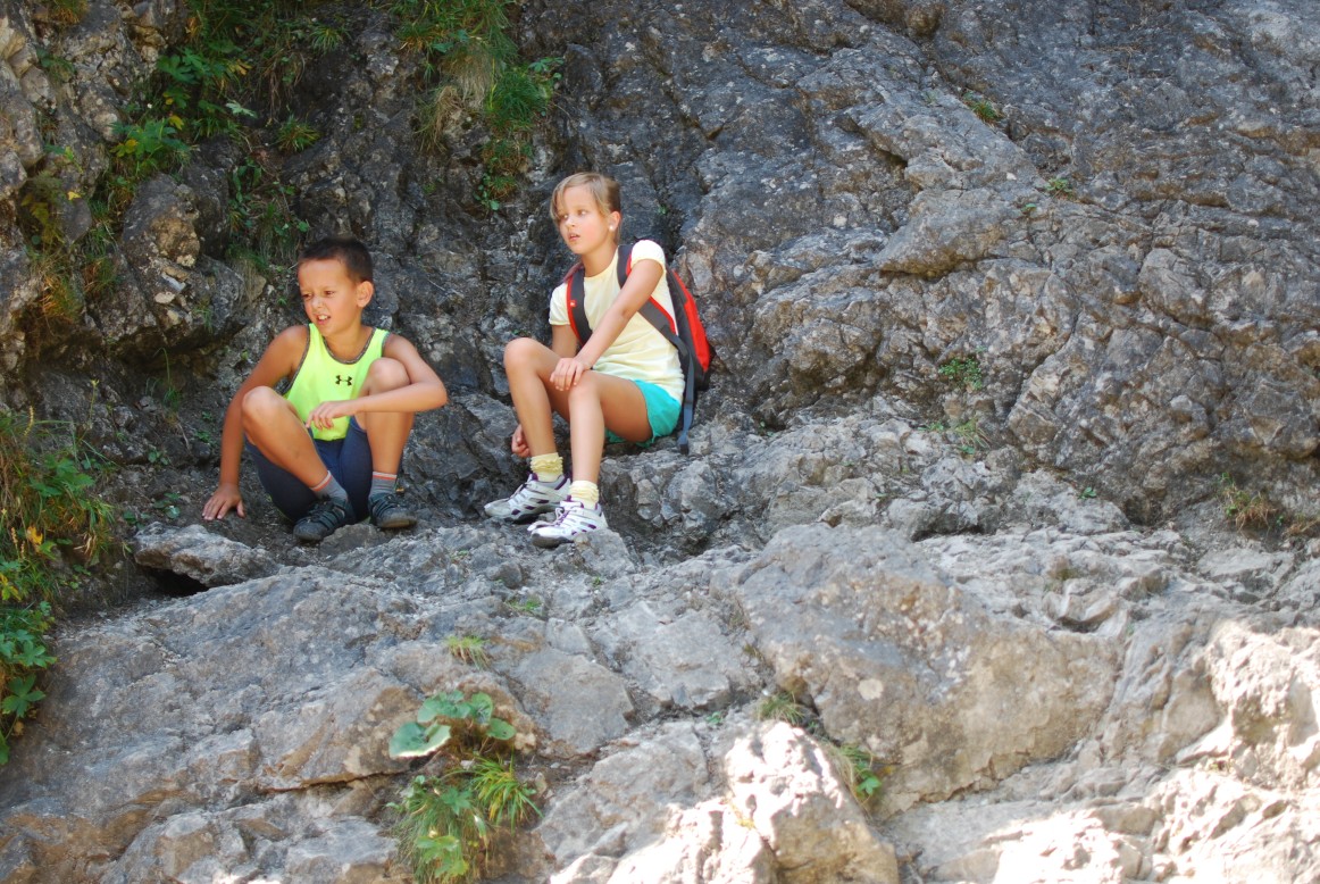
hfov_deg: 37.8
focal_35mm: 52
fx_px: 1927
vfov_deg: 25.8
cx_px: 660
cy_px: 442
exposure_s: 1/250
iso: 100
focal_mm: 35
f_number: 1.8
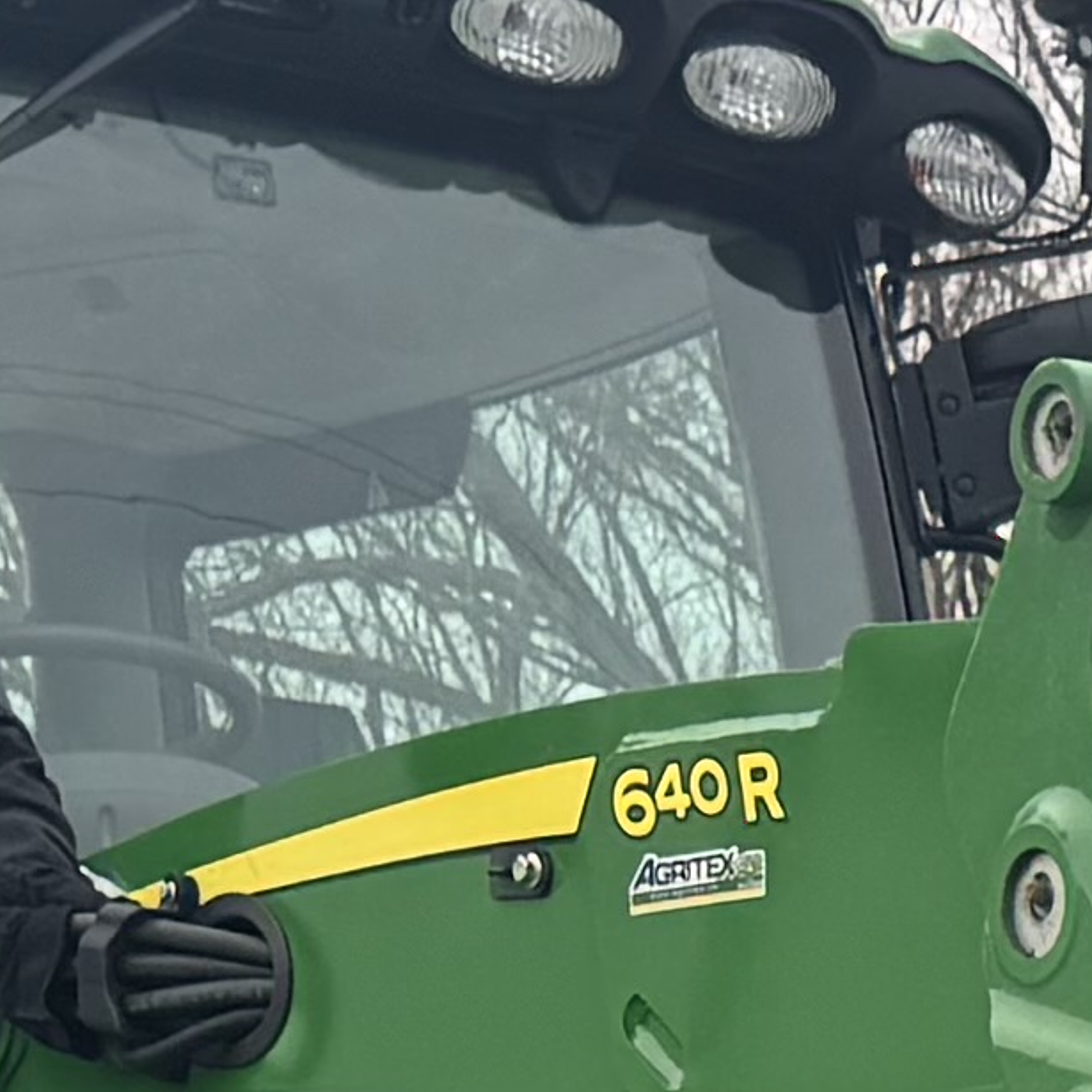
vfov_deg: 8.2
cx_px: 1784
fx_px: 7031
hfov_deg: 8.6
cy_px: 2553
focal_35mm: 197
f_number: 1.78
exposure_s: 1/558
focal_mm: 6.76
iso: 80
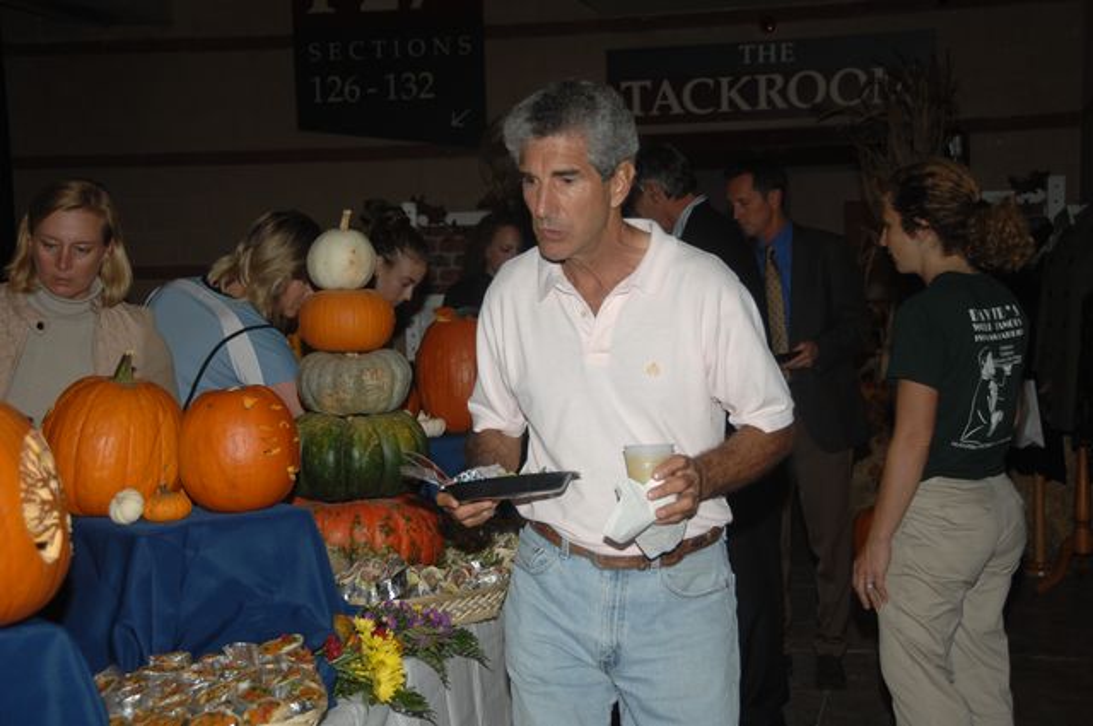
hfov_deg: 33.4
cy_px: 363
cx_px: 546
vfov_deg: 22.6
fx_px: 1819
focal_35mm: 60
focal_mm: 40
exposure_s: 1/250
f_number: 4.5
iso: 200
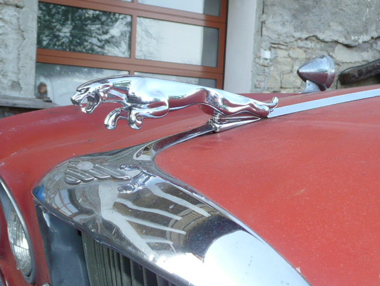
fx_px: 560
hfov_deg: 37.5
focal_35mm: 51
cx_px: 181
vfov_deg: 28.6
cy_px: 158
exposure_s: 1/60
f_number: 3.4
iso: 100
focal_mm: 4.9
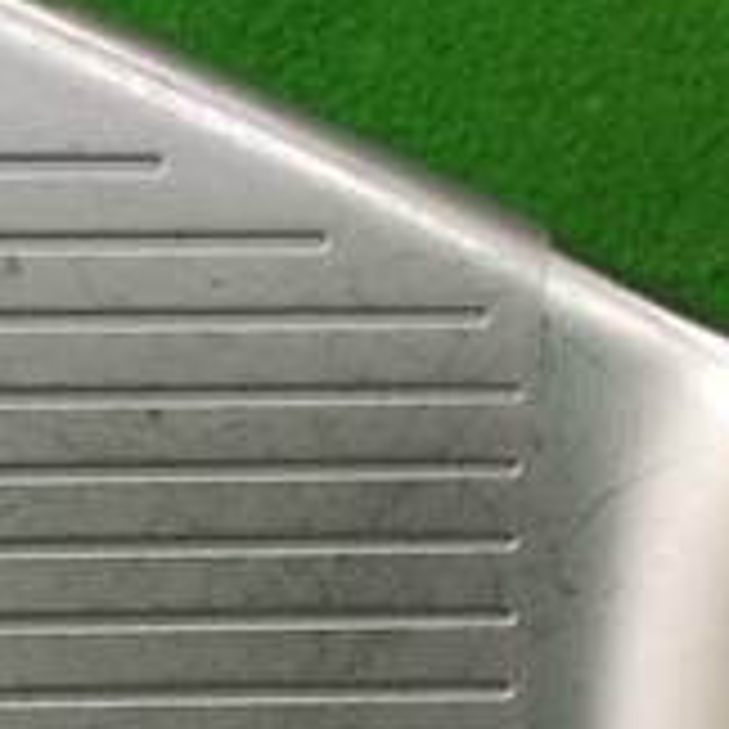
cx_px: -148
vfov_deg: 16.1
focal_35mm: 108
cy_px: 338
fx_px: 2573
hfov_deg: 15.5
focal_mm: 3.3
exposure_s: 1/30
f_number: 2.4
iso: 80
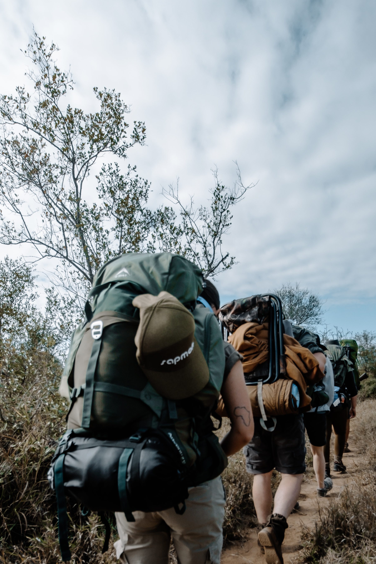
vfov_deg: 65.4
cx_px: 222
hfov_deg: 49.3
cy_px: 418
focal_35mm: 26
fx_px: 407
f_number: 4.5
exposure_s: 1/320
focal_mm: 10
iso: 400
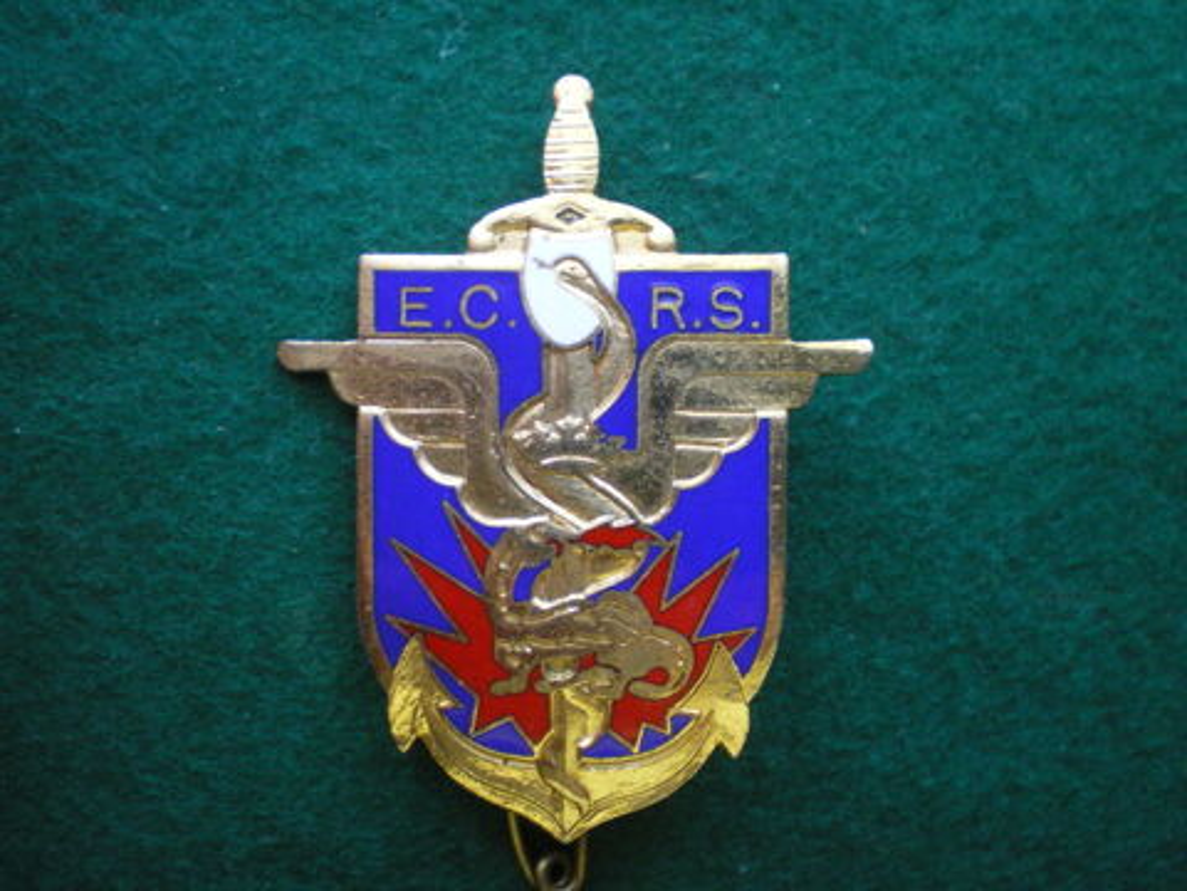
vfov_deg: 37.7
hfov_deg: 49.0
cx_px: 594
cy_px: 446
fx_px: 1303
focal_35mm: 38
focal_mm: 6.3
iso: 400
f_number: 3.1
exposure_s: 1/15
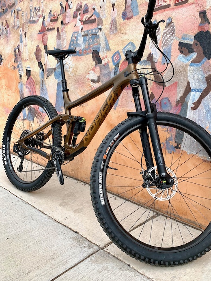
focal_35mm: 30
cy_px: 129
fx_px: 244
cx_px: 119
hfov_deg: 46.7
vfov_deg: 59.9
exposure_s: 1/783
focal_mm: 4.25
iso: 25
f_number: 1.8
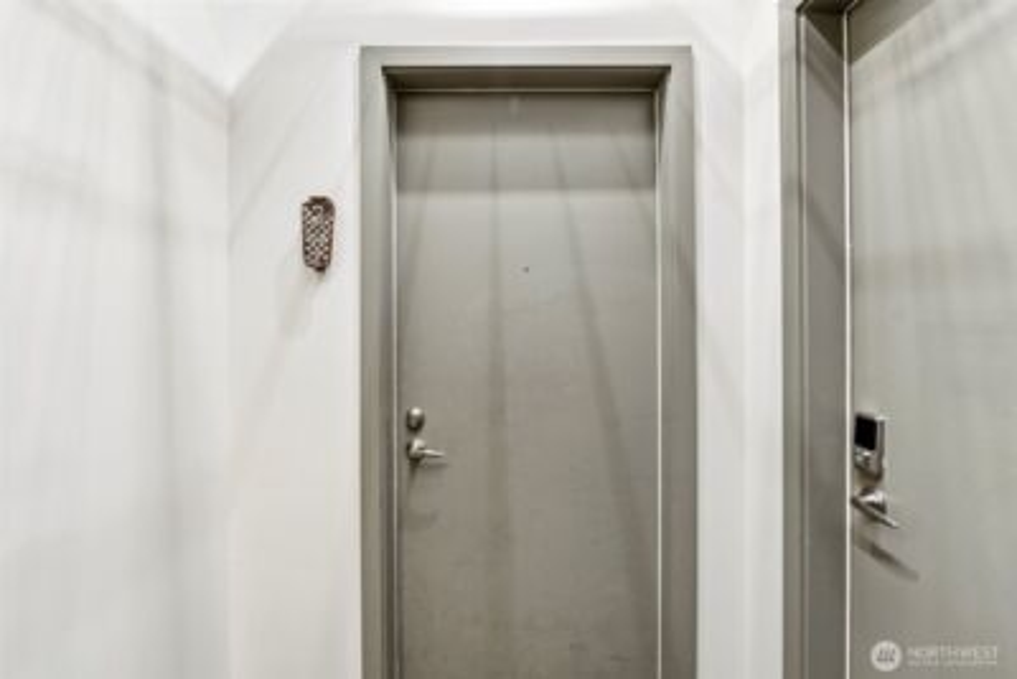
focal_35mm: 15
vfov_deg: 77.4
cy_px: 340
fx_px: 424
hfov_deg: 100.4
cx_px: 508
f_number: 8
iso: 250
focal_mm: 10
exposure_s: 1.3
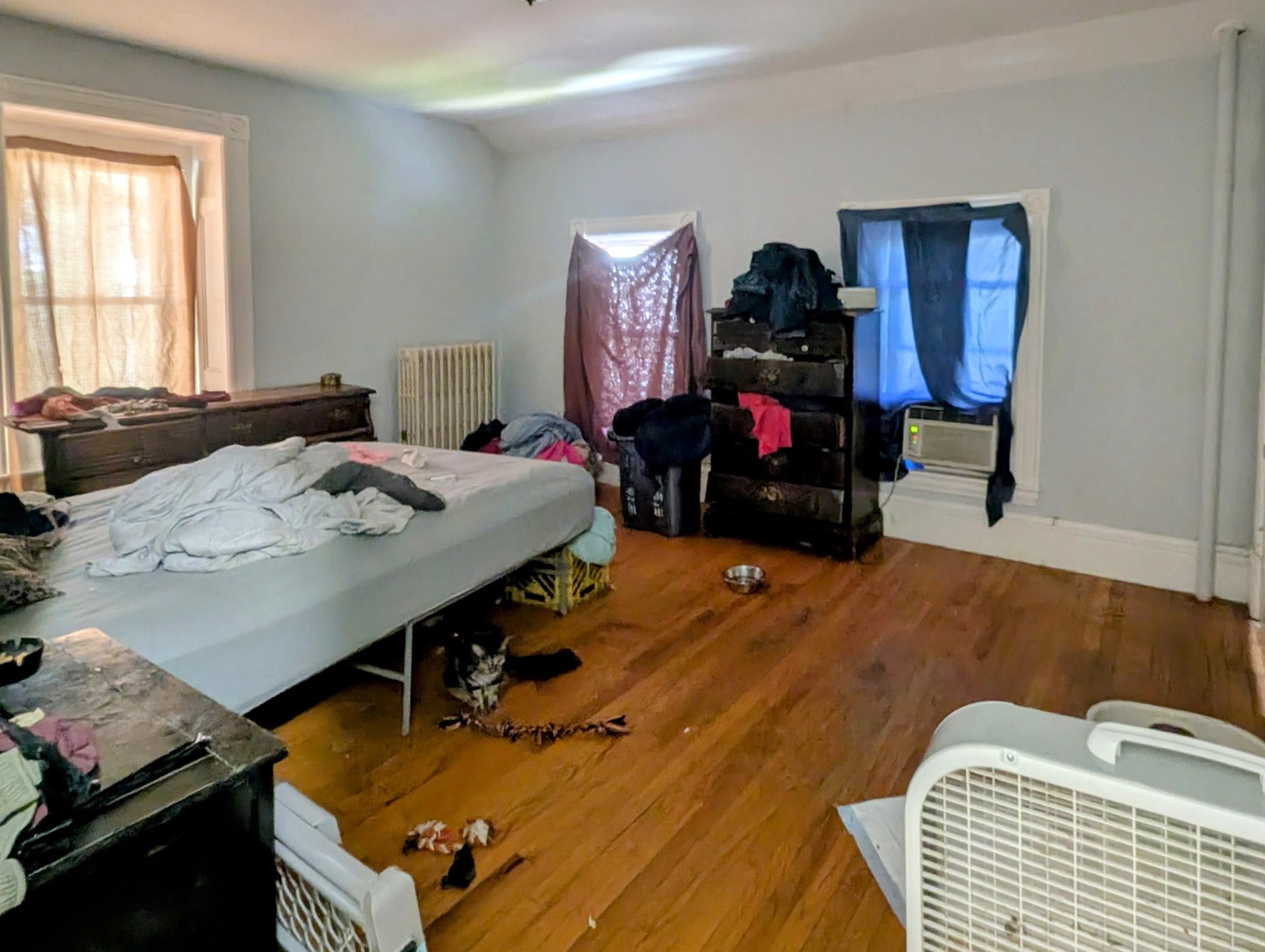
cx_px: 708
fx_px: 695
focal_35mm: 19
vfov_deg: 67.1
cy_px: 325
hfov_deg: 84.2
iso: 330
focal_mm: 1.95
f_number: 2.2
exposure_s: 1/20.7
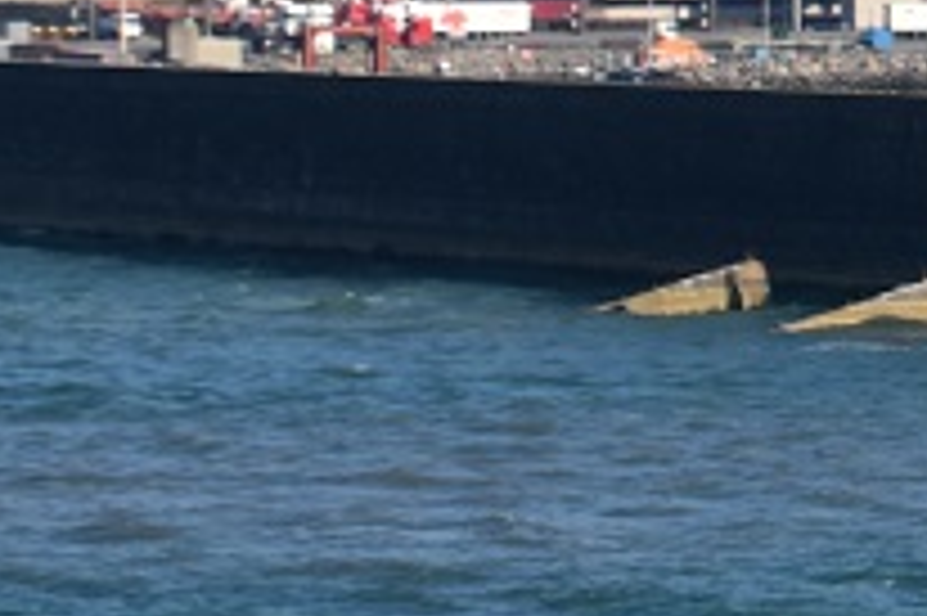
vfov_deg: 2.2
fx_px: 16325
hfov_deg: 3.2
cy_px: 94
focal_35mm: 634
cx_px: 1422
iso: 200
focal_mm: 85
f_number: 11
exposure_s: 1/500
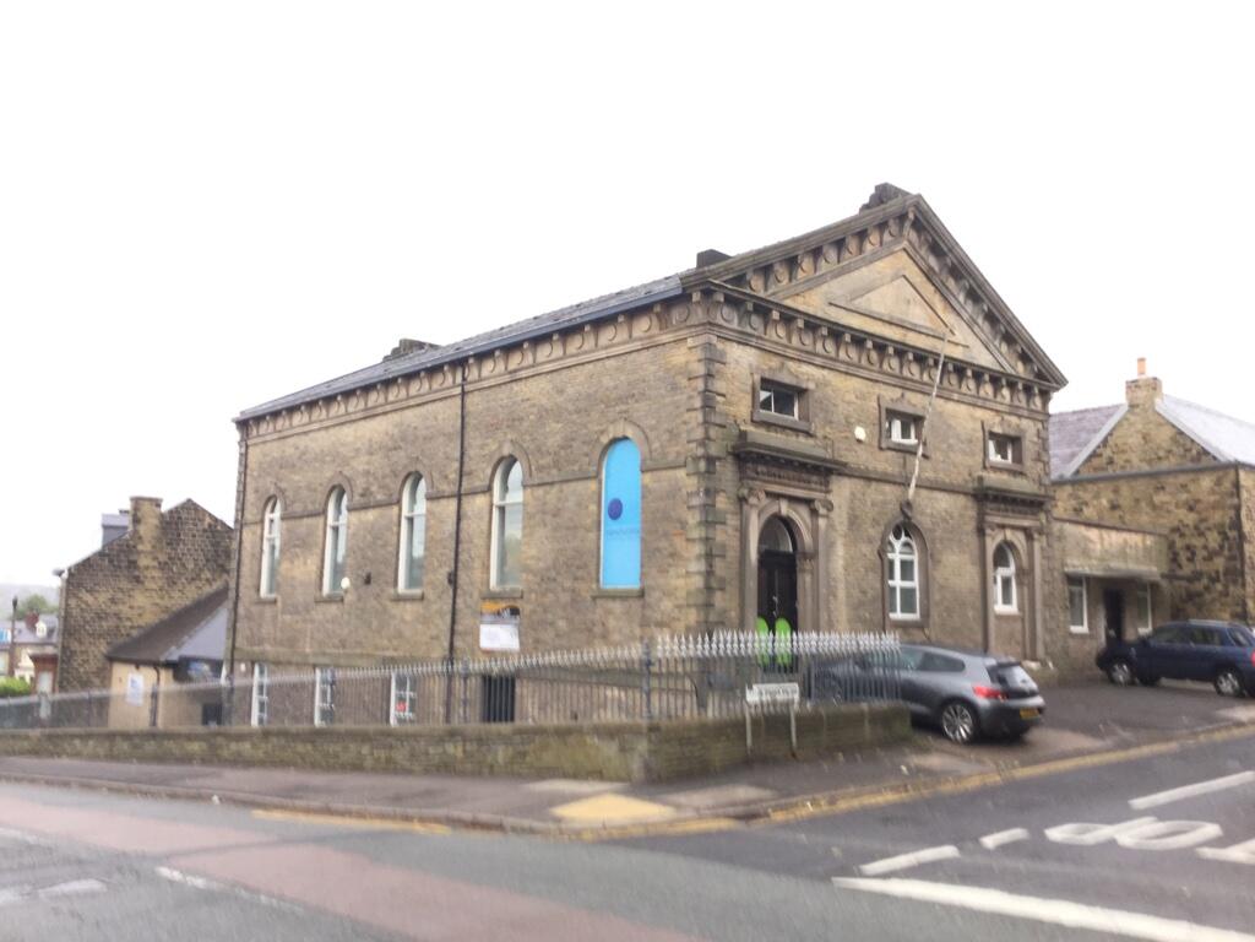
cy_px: 471
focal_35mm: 31
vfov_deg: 45.4
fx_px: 1124
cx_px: 628
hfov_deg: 58.4
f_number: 2.4
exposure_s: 1/40
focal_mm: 3.3
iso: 32
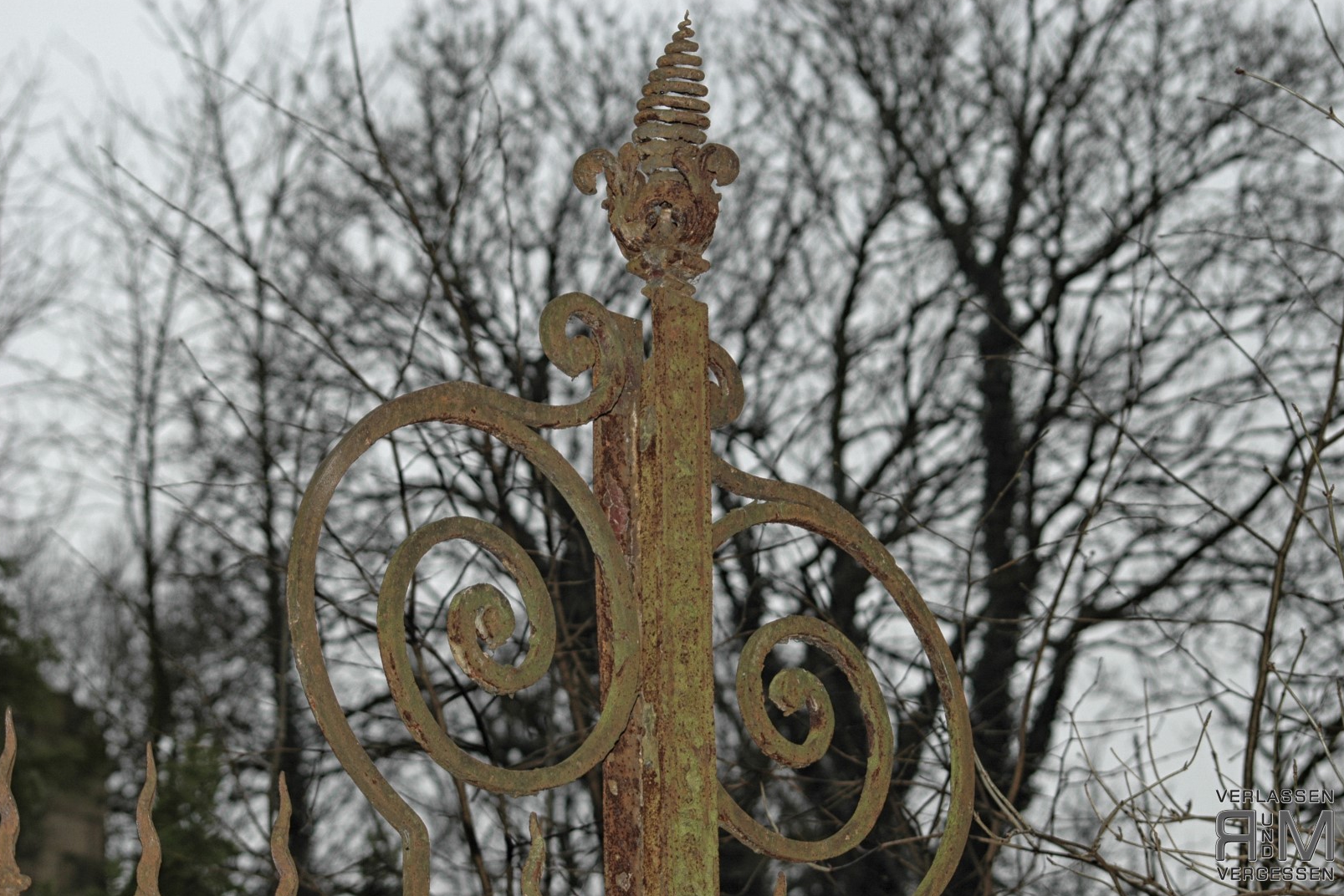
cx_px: 673
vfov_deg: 12.9
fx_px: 3958
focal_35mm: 106
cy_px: 447
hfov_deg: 19.3
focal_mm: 70
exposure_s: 1/160
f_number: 6.3
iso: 200
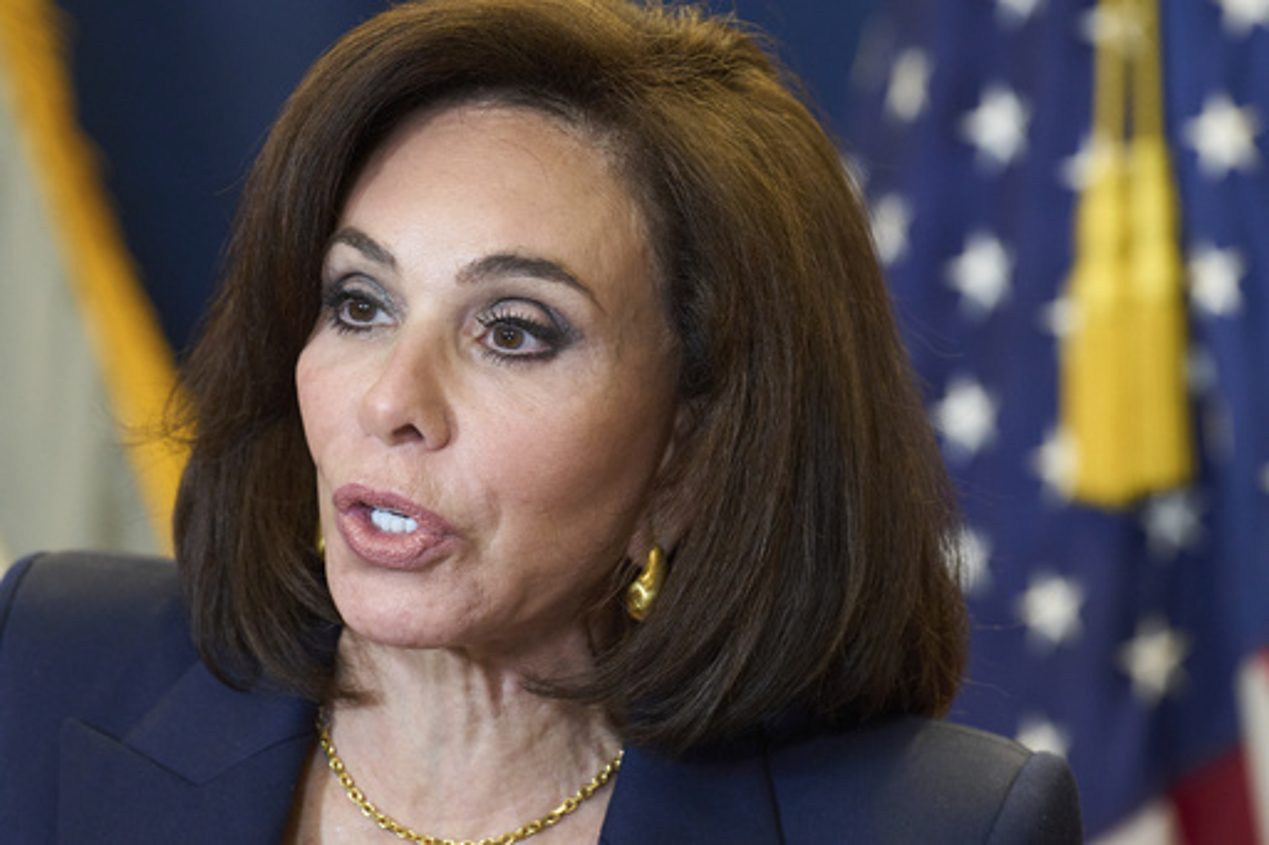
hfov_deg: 6.9
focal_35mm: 300
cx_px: 634
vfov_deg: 4.6
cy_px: 422
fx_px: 10571
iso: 2500
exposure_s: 1/400
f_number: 4
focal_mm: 200
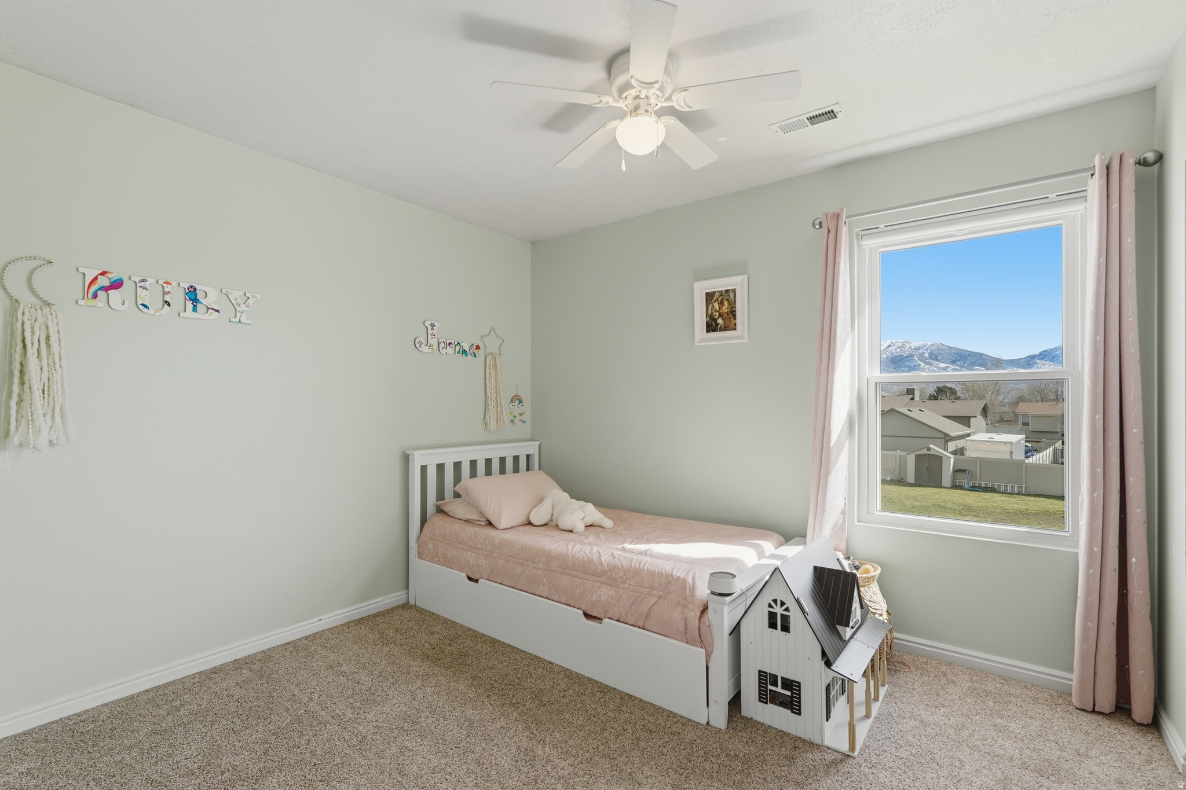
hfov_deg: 96.7
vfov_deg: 73.7
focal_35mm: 16
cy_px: 395
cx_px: 593
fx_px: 527
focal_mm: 16
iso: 250
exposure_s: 1/640
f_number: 9
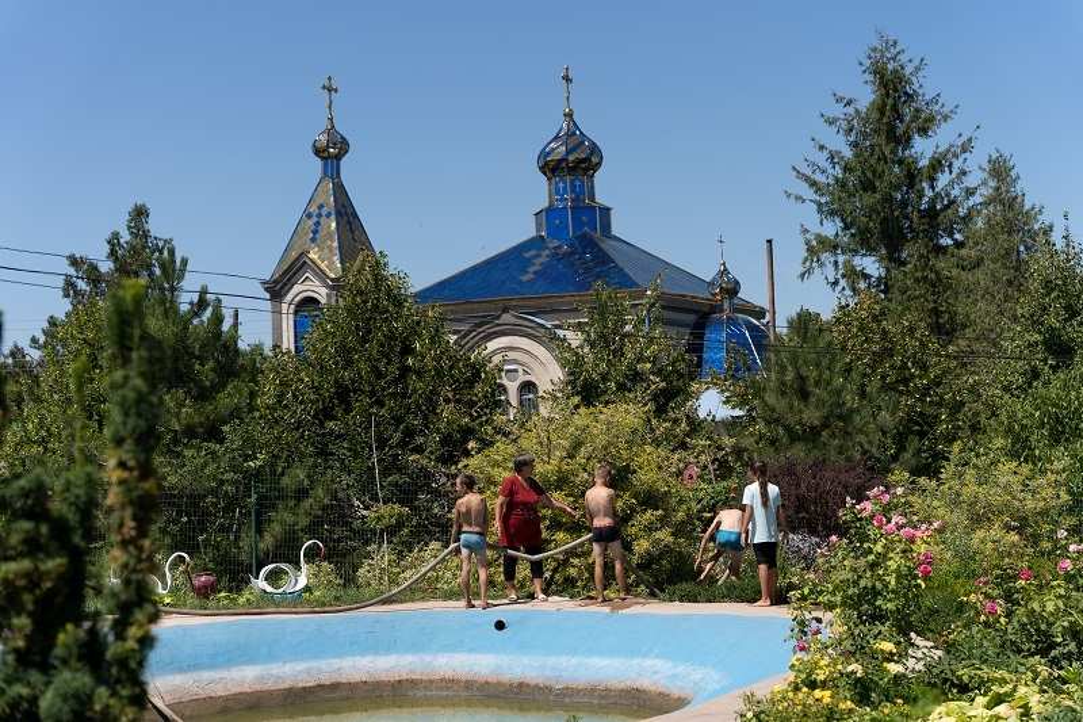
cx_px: 542
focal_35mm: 60
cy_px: 361
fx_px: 1805
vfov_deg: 22.6
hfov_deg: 33.4
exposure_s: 1/1600
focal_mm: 60
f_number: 4
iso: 100
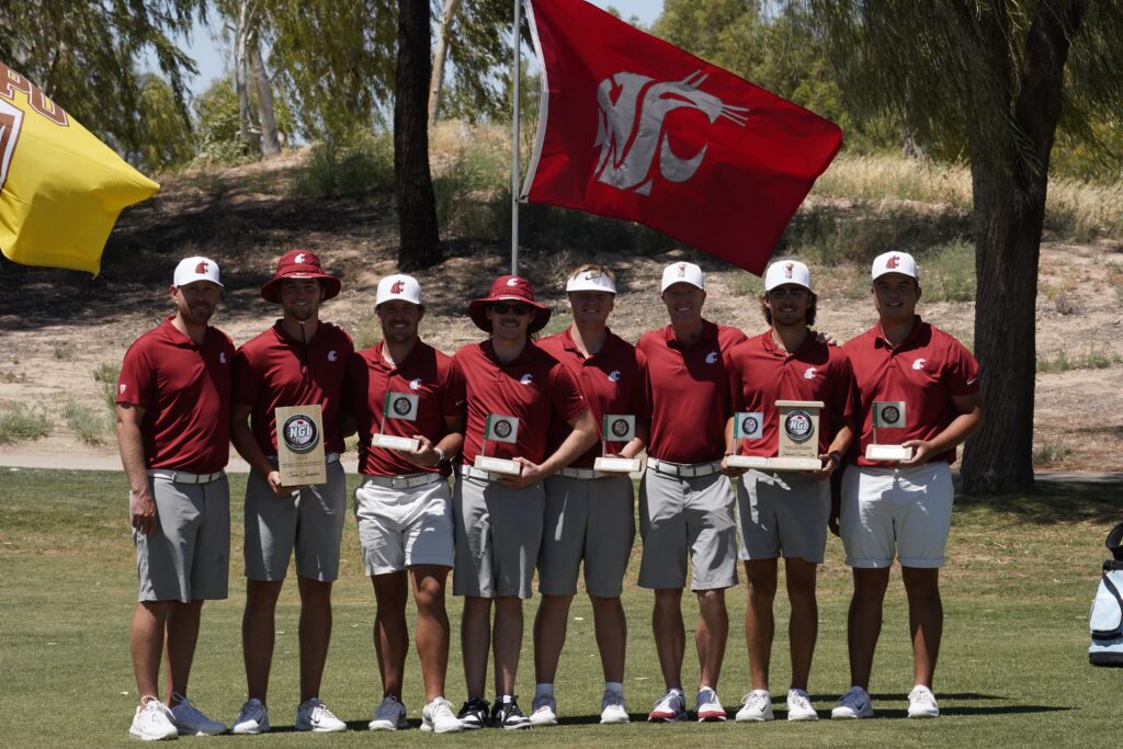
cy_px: 374
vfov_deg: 6.9
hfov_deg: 10.3
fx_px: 6239
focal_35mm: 200
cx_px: 562
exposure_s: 1/640
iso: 1000
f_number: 18
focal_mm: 200
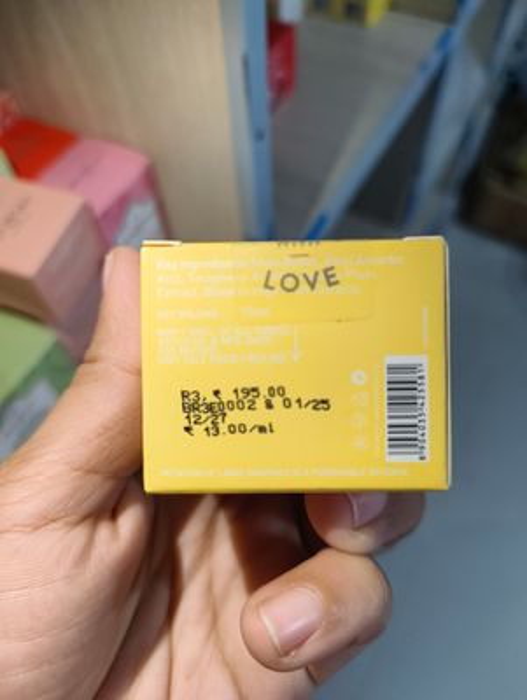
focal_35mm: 24
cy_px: 350
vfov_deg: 71.5
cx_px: 264
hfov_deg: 56.9
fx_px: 486
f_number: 1.87
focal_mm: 5.56
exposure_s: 1/100
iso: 637
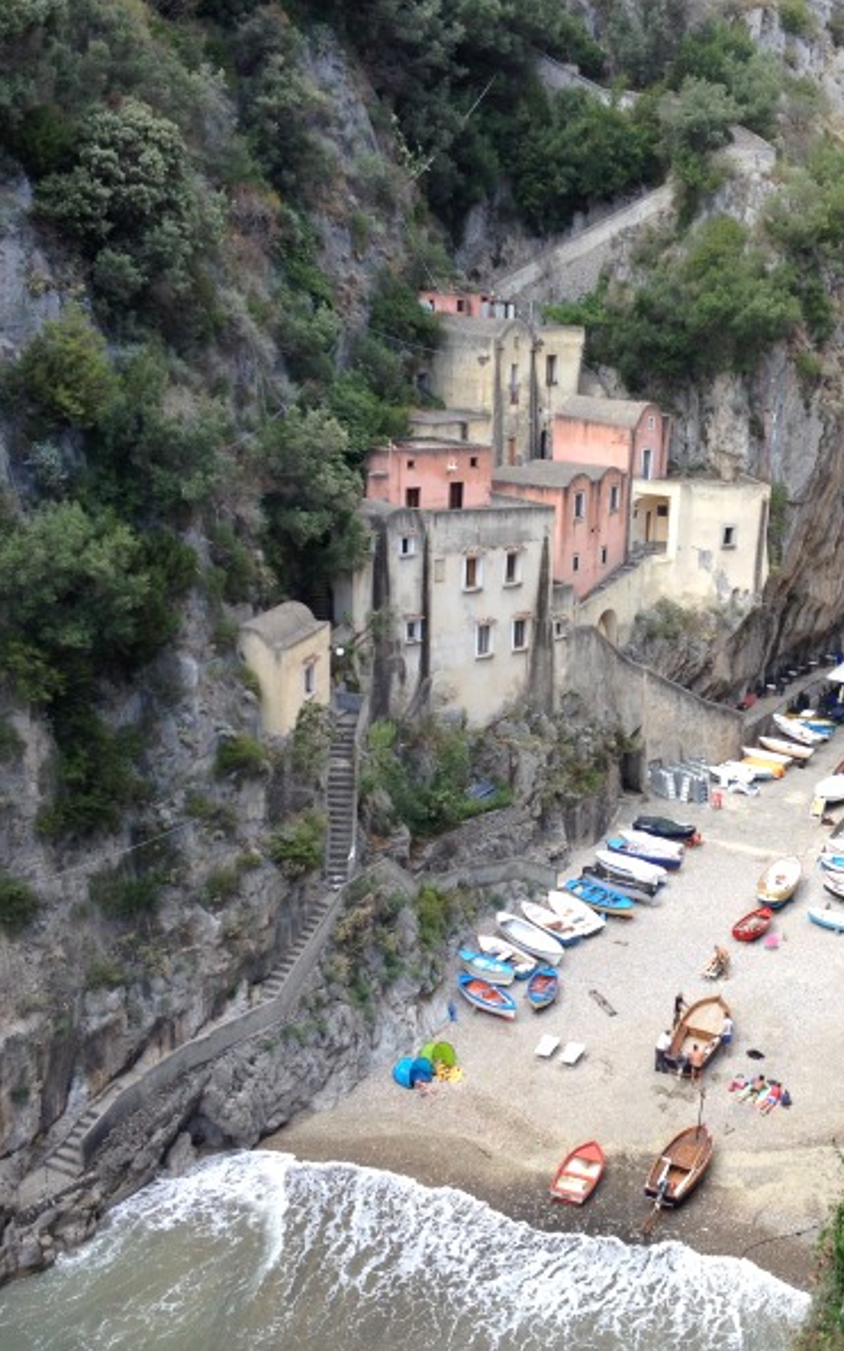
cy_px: 676
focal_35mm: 50
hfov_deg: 25.7
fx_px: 1841
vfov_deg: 40.3
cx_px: 571
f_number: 2.4
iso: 50
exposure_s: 1/252
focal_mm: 4.28
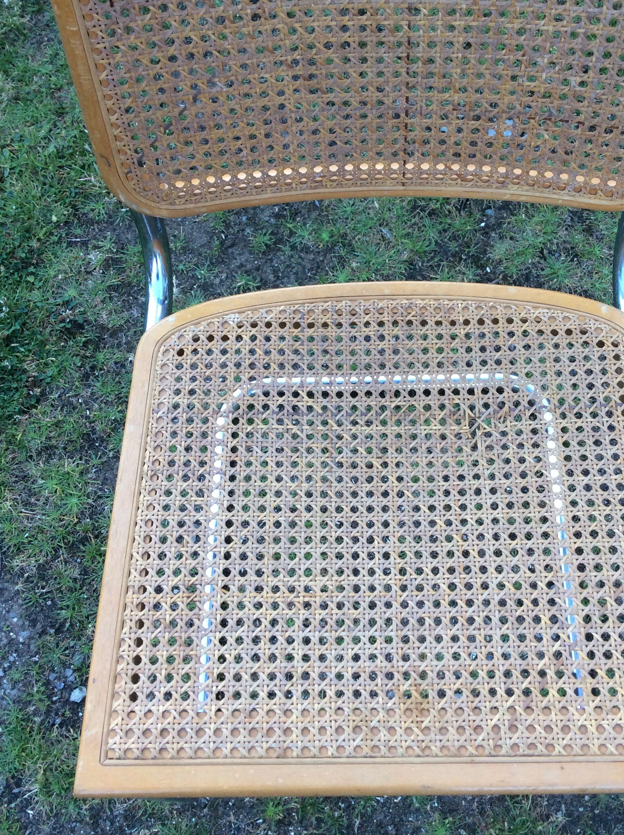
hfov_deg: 35.7
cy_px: 337
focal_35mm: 40
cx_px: 381
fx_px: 964
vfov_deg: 46.6
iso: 64
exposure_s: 1/100
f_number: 2.4
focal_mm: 3.3
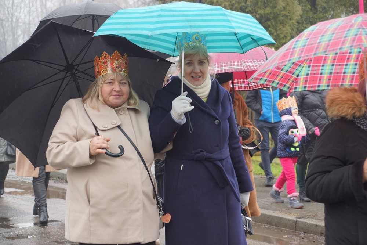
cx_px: 184
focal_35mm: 105
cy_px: 122
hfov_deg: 19.5
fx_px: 1070
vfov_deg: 13.0
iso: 800
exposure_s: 1/160
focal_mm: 70
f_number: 5
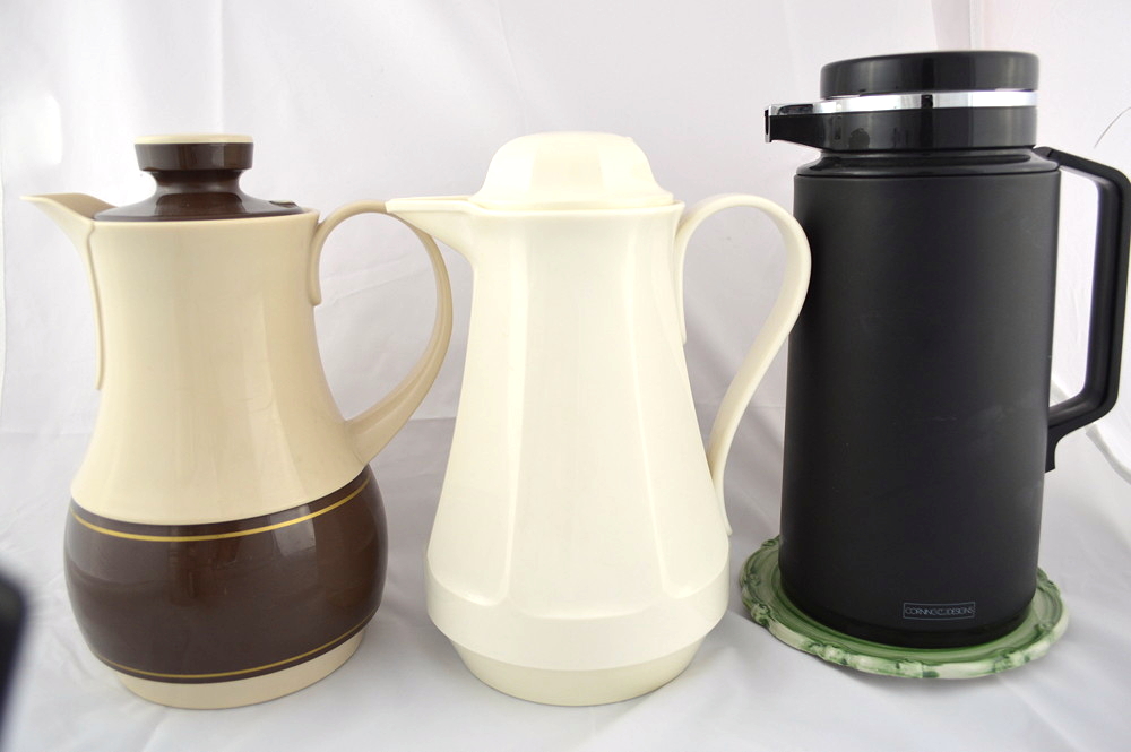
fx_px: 848
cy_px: 376
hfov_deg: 67.4
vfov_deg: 47.9
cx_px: 566
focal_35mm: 27
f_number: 4.5
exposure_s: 1/80
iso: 400
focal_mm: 18
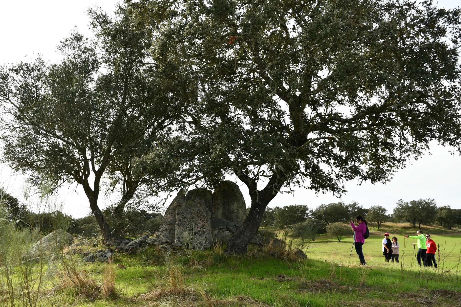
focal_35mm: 36
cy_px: 154
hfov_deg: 53.1
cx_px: 230
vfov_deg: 36.9
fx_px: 461
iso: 100
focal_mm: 24
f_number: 5.6
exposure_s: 1/250
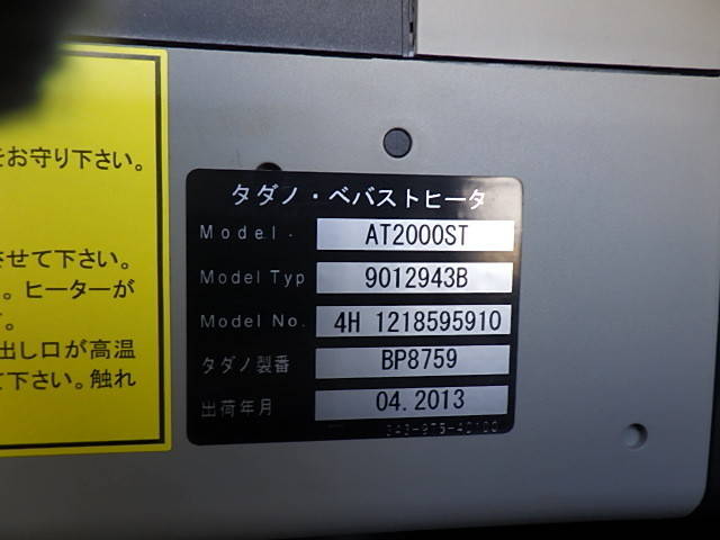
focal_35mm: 28
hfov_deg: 63.4
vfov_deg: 49.7
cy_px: 270
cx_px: 360
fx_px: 582
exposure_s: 1/40
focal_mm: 5
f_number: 3.5
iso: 160
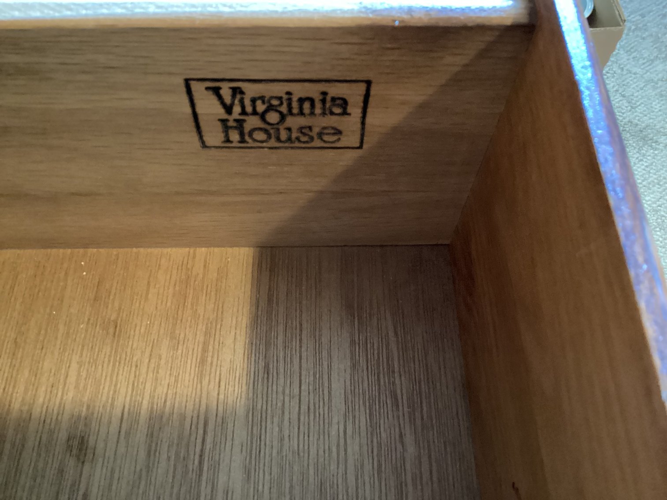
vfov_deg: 45.4
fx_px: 597
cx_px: 334
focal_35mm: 31
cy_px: 250
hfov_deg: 58.3
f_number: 2.4
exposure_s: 1/17
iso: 640
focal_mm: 3.3
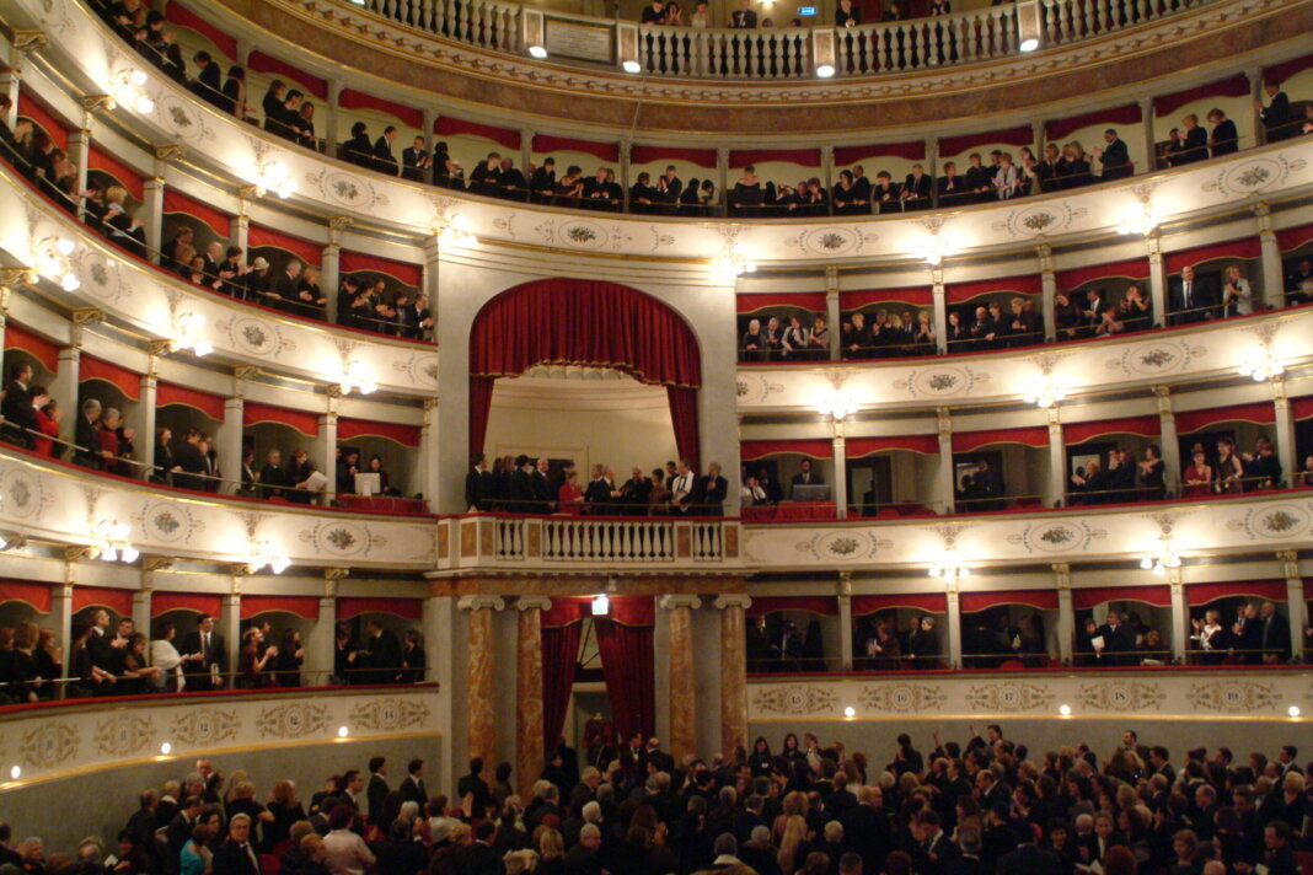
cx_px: 656
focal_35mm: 36
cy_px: 438
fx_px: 1313
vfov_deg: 36.9
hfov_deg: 53.1
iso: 1600
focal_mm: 24
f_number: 2.8
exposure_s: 1/125
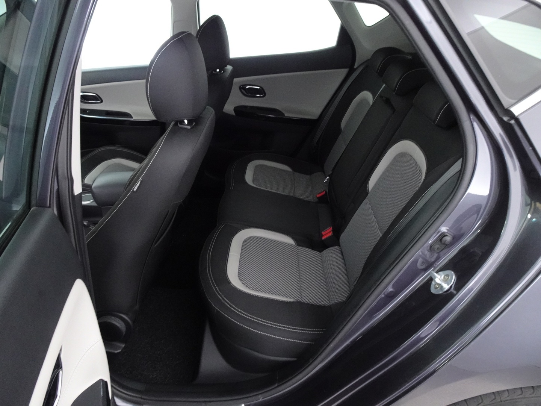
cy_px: 203
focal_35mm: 24
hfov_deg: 71.6
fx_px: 375
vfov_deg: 56.8
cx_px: 270
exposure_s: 1/8
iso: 800
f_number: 3.5
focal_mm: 4.25
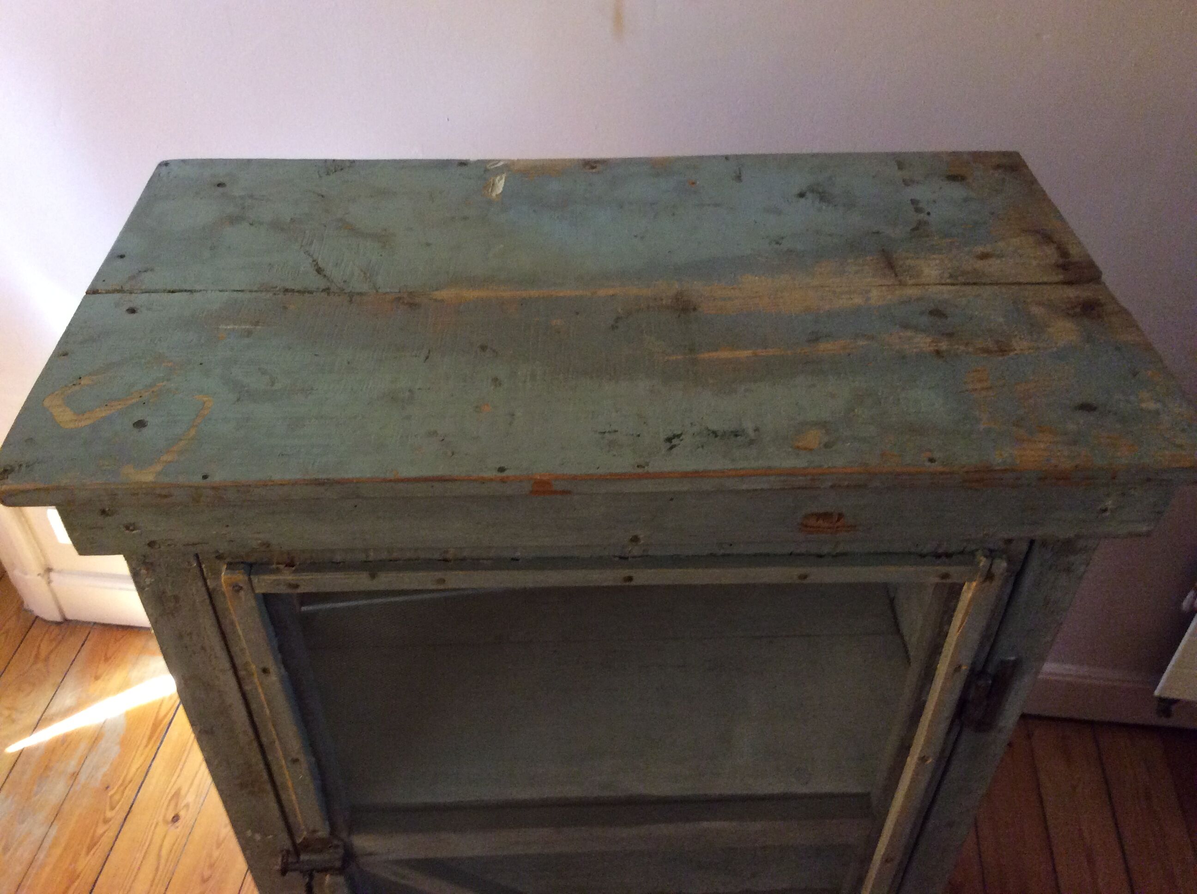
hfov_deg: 56.9
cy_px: 447
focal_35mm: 32
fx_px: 1105
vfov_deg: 44.1
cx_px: 598
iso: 200
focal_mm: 3.3
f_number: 2.4
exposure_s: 1/25
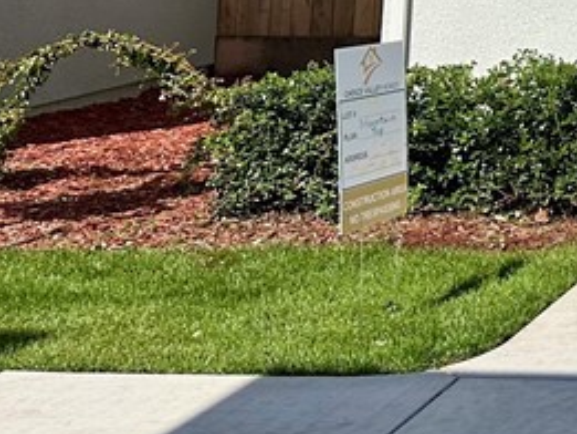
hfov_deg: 16.8
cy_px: -330
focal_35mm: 94
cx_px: 1079
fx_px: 1568
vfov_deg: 14.1
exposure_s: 1/7042
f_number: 1.78
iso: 80
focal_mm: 6.86
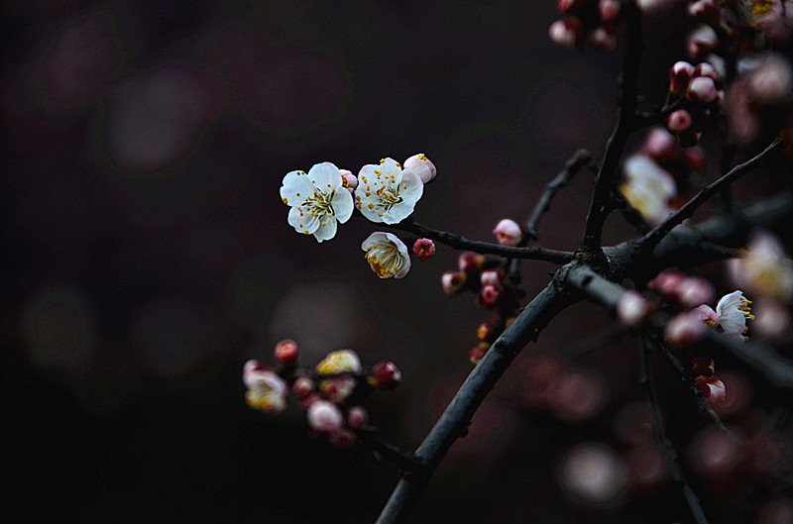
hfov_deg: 6.9
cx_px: 396
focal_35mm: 300
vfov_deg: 4.6
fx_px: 6591
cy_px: 262
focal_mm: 200
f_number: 2.8
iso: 320
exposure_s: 1/125
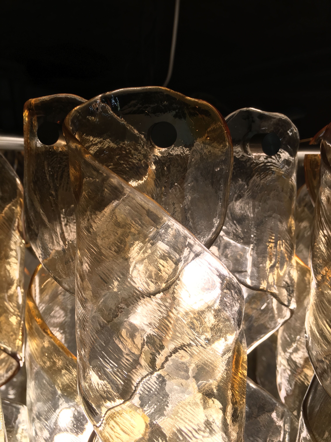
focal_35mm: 29
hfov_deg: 48.2
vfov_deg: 61.7
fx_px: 370
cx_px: 166
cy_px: 221
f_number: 2.2
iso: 25
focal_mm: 4.15
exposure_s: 1/190
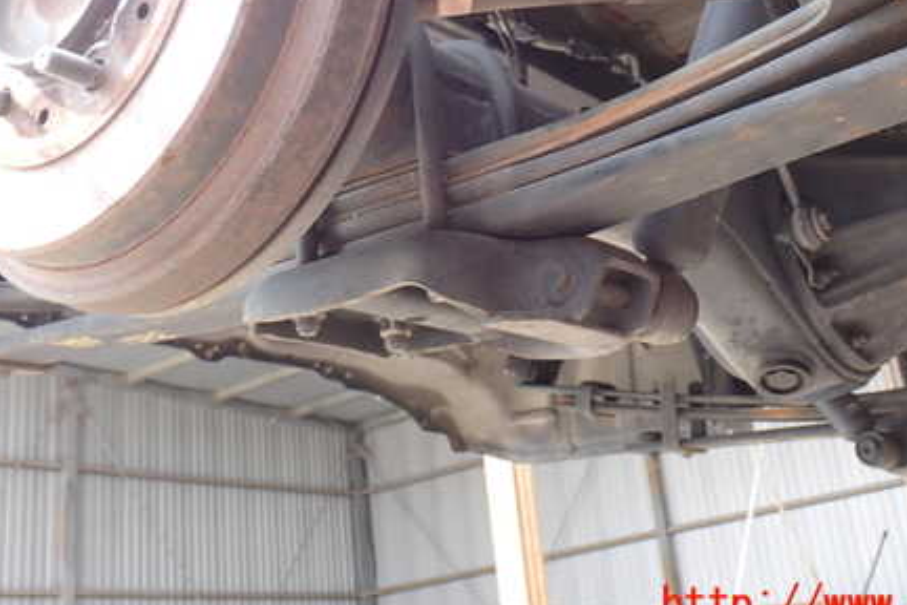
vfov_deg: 25.7
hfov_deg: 38.1
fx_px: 1310
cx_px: 506
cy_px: 160
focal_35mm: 52
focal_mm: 6.37
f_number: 3.5
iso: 100
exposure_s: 1/80
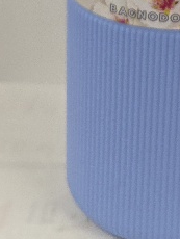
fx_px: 554
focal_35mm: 80
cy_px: -158
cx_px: 177
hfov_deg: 18.0
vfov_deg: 19.7
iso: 400
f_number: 1.7
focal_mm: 6.3
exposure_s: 1/101
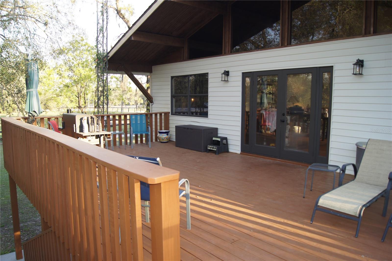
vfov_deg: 47.9
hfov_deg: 67.4
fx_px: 294
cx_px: 196
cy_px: 130
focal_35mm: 27
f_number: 4.5
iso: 100
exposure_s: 1/80
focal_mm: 18
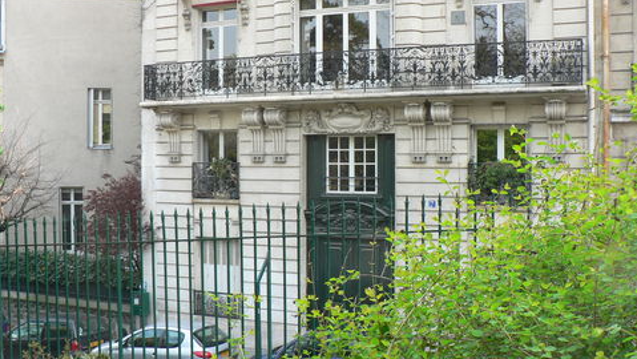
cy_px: 168
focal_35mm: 39
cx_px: 323
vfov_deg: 30.5
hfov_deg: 51.6
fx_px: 659
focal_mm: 6
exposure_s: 1/80
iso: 64
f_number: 3.2
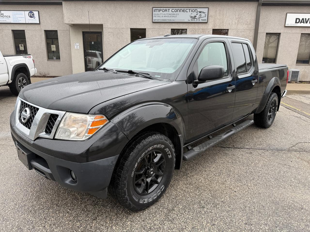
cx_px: 155
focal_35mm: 24
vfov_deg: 56.8
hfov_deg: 71.6
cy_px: 116
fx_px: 215
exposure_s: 1/248
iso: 64
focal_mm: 6.76
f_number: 1.78
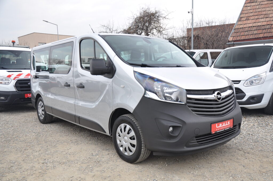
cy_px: 90
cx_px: 136
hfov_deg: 57.3
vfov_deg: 39.9
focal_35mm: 33
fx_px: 250
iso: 400
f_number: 5.6
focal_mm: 22
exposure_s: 1/125
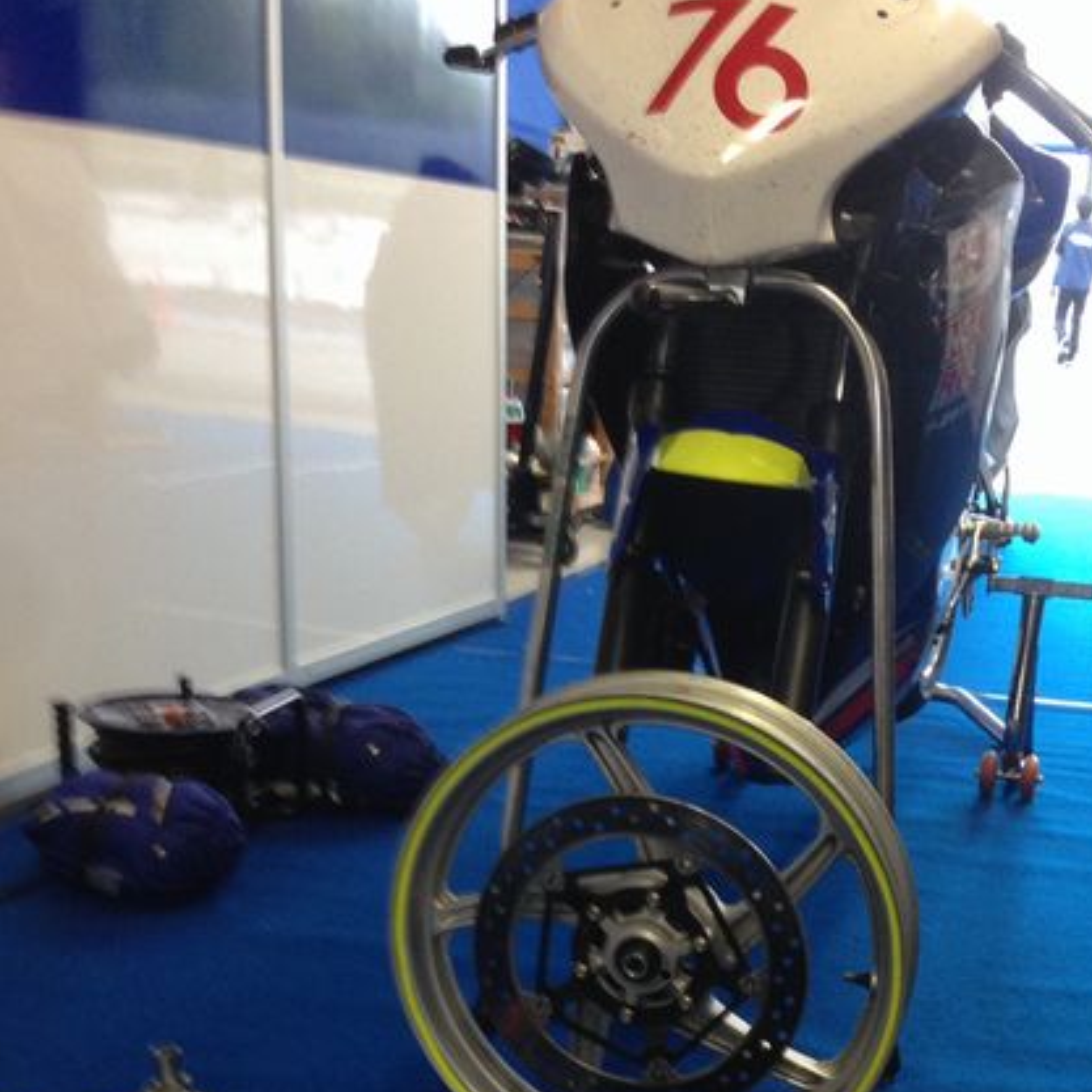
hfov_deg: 30.4
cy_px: 998
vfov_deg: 29.2
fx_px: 1999
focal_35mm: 56
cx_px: 699
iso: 160
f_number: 2.4
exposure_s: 1/20
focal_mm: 4.12
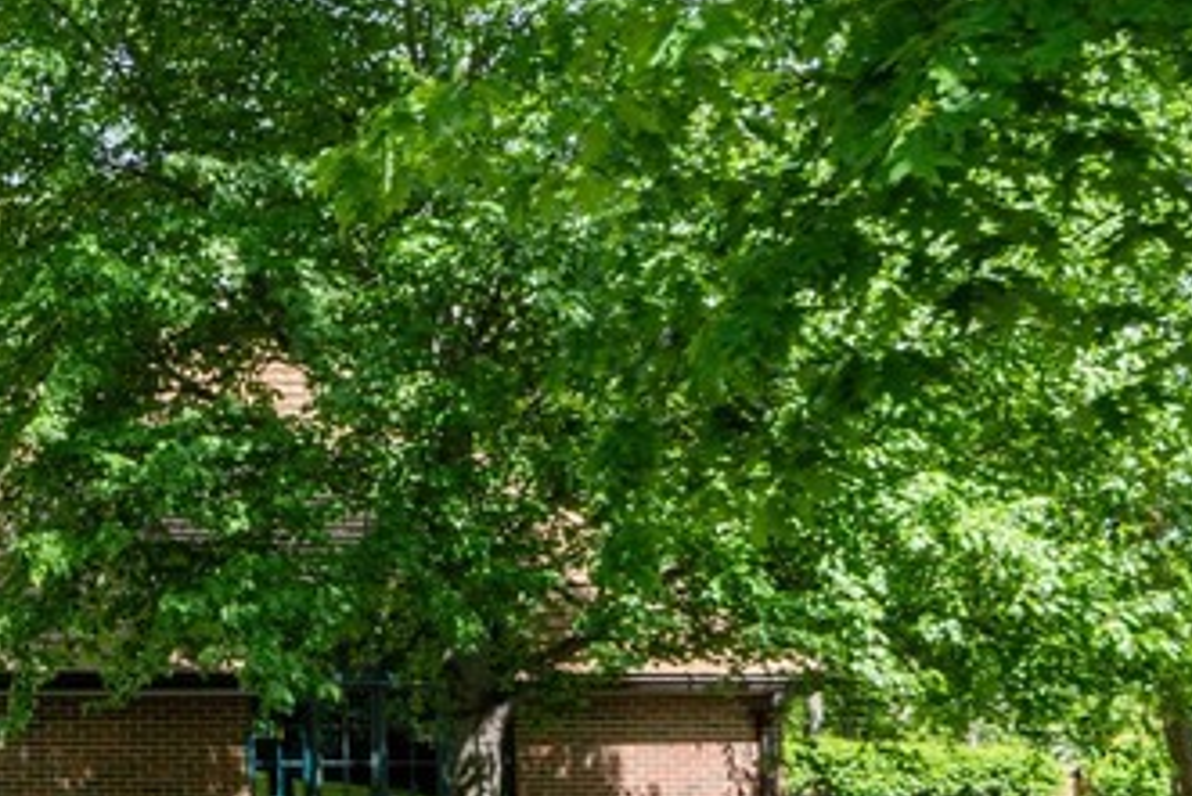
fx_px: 2297
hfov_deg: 25.7
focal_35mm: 69
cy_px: 475
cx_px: -284
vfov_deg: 19.6
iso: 200
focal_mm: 17
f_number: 8
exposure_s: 1/200
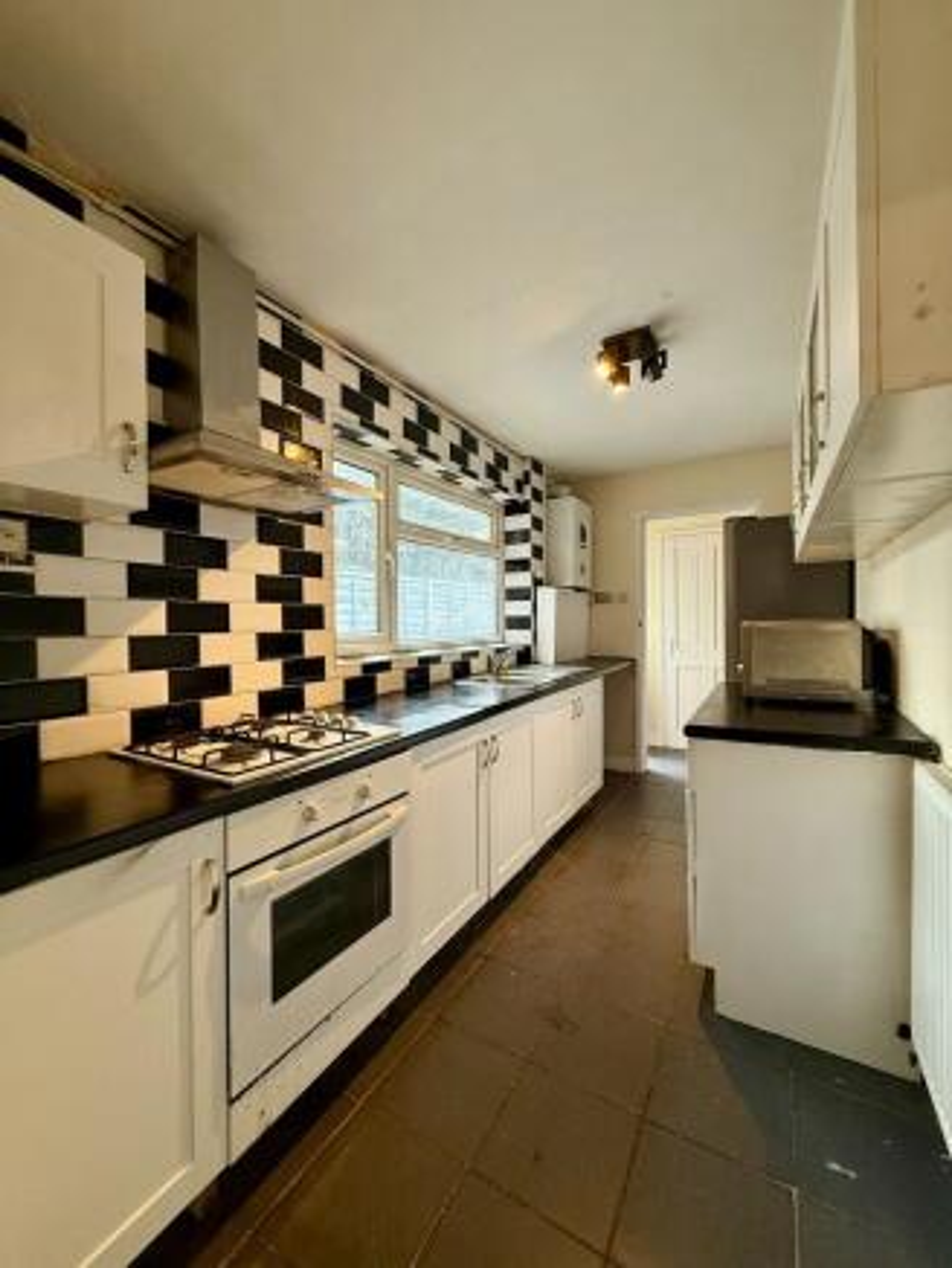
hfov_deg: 85.7
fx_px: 513
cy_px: 634
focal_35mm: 14
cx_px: 476
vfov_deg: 102.0
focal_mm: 2.22
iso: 200
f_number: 2.2
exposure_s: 1/50
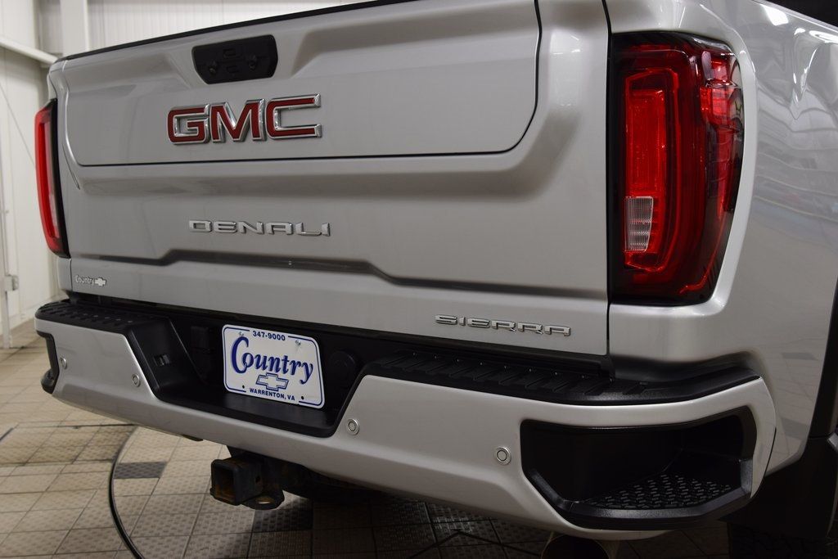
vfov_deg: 33.0
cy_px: 280
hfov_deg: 47.9
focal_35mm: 40
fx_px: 943
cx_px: 419
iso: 400
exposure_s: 1/15
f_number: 6.3
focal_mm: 27
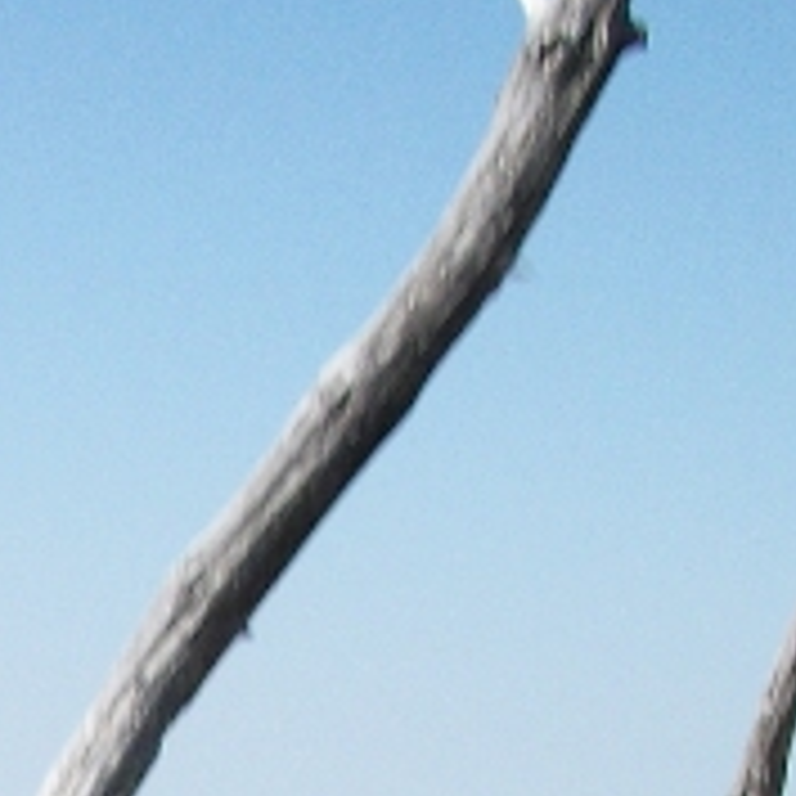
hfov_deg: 10.3
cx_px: -607
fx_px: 4163
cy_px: 1592
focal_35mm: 160
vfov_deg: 10.1
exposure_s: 1/160
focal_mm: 5.7
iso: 80
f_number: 8.8
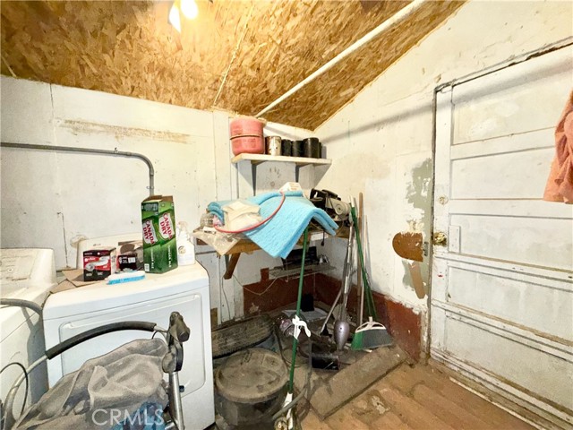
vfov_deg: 85.7
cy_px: 215
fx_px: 232
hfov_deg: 102.1
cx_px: 286
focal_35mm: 14
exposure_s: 1/60
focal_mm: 2.22
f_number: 2.2
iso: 160
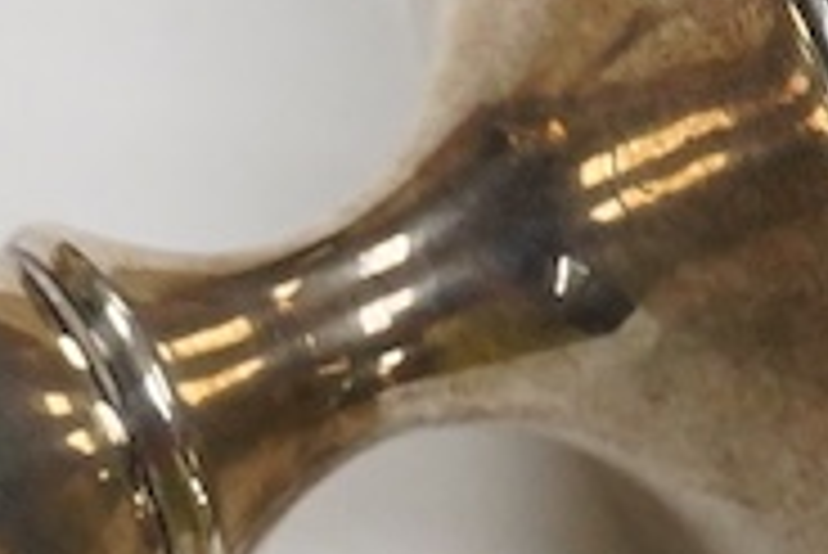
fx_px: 6330
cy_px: 473
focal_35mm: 275
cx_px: -214
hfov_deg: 7.4
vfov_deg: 5.0
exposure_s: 1/160
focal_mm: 30
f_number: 16
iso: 2500
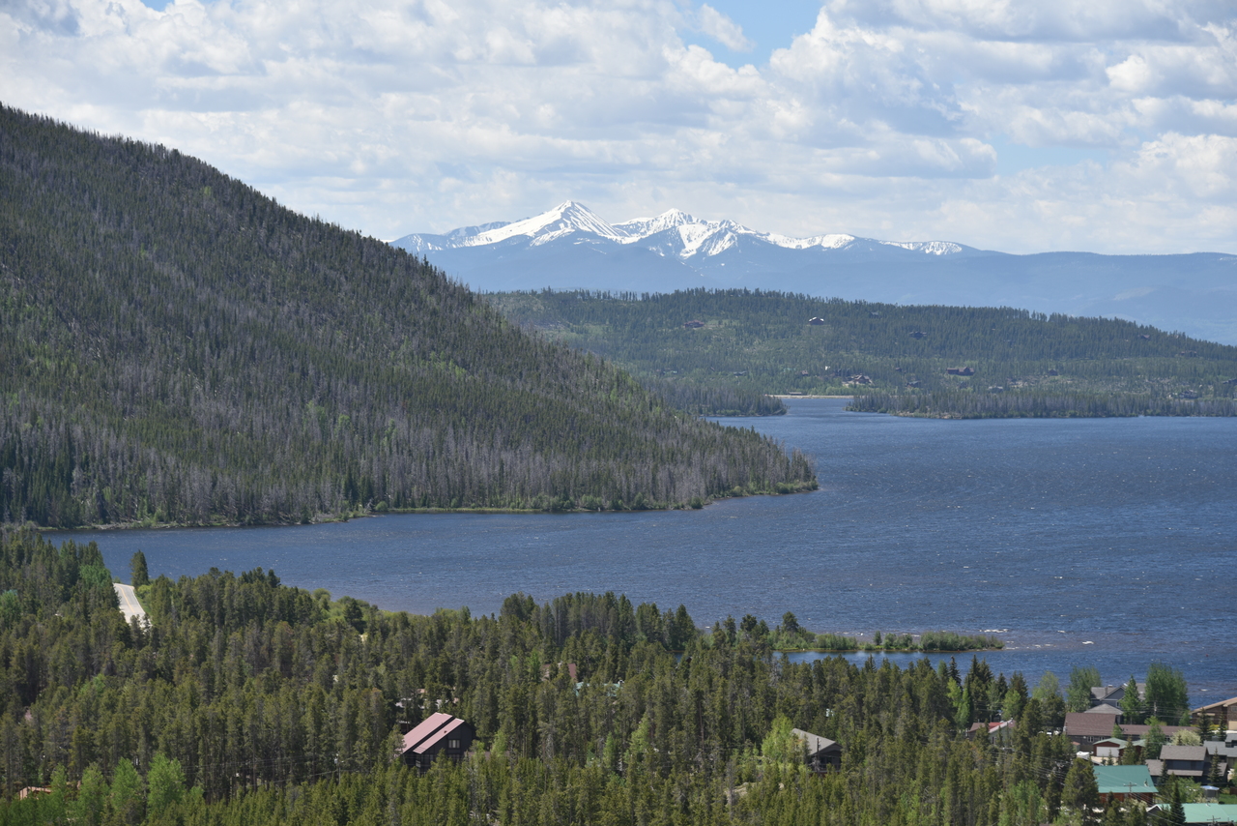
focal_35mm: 135
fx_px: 4640
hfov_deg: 15.2
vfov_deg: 10.2
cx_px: 618
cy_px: 413
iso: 100
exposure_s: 1/320
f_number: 7.1
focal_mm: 135
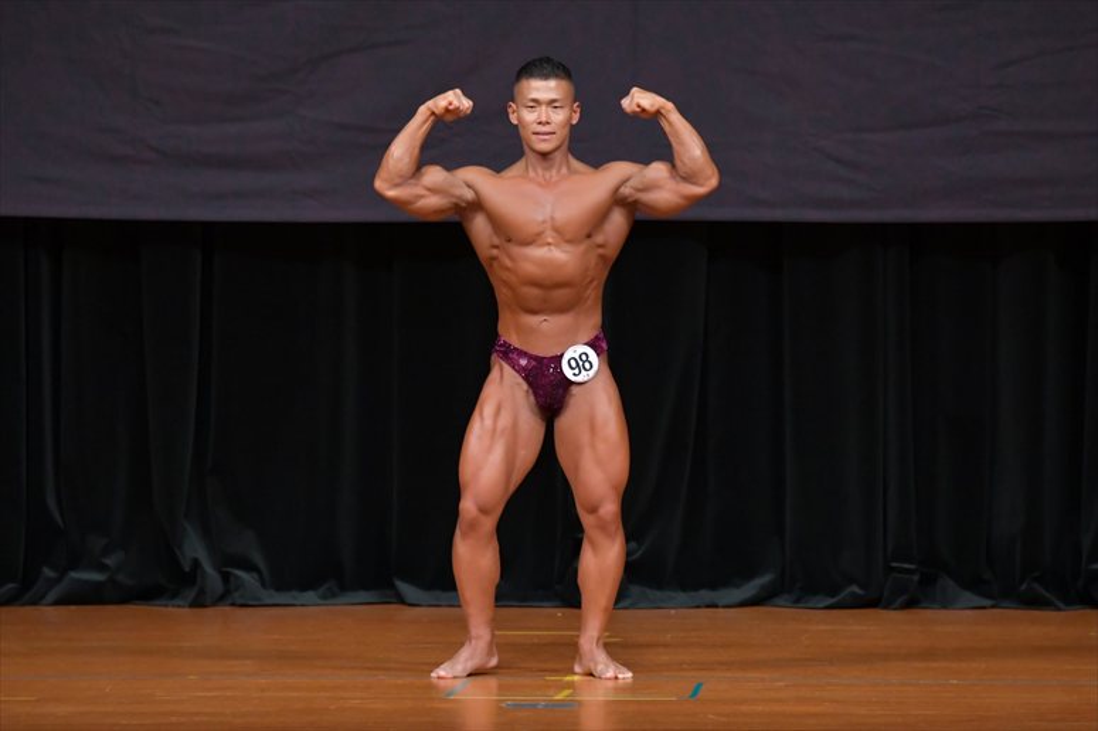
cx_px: 549
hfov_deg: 6.9
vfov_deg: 4.6
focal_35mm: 300
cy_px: 366
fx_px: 9146
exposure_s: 1/400
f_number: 5.6
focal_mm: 200
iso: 4000
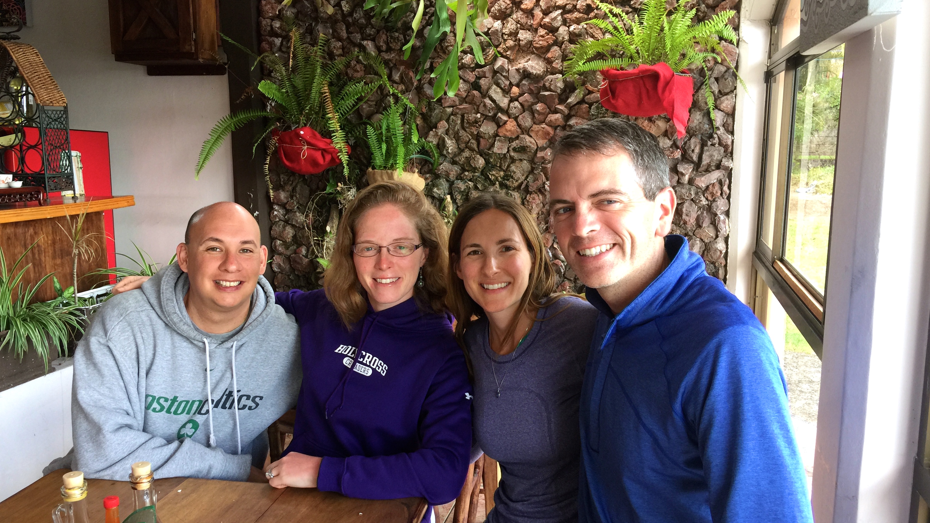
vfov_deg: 36.6
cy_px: 286
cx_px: 461
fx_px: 789
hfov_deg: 61.0
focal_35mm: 32
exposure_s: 1/30
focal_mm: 4.15
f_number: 2.2
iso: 32
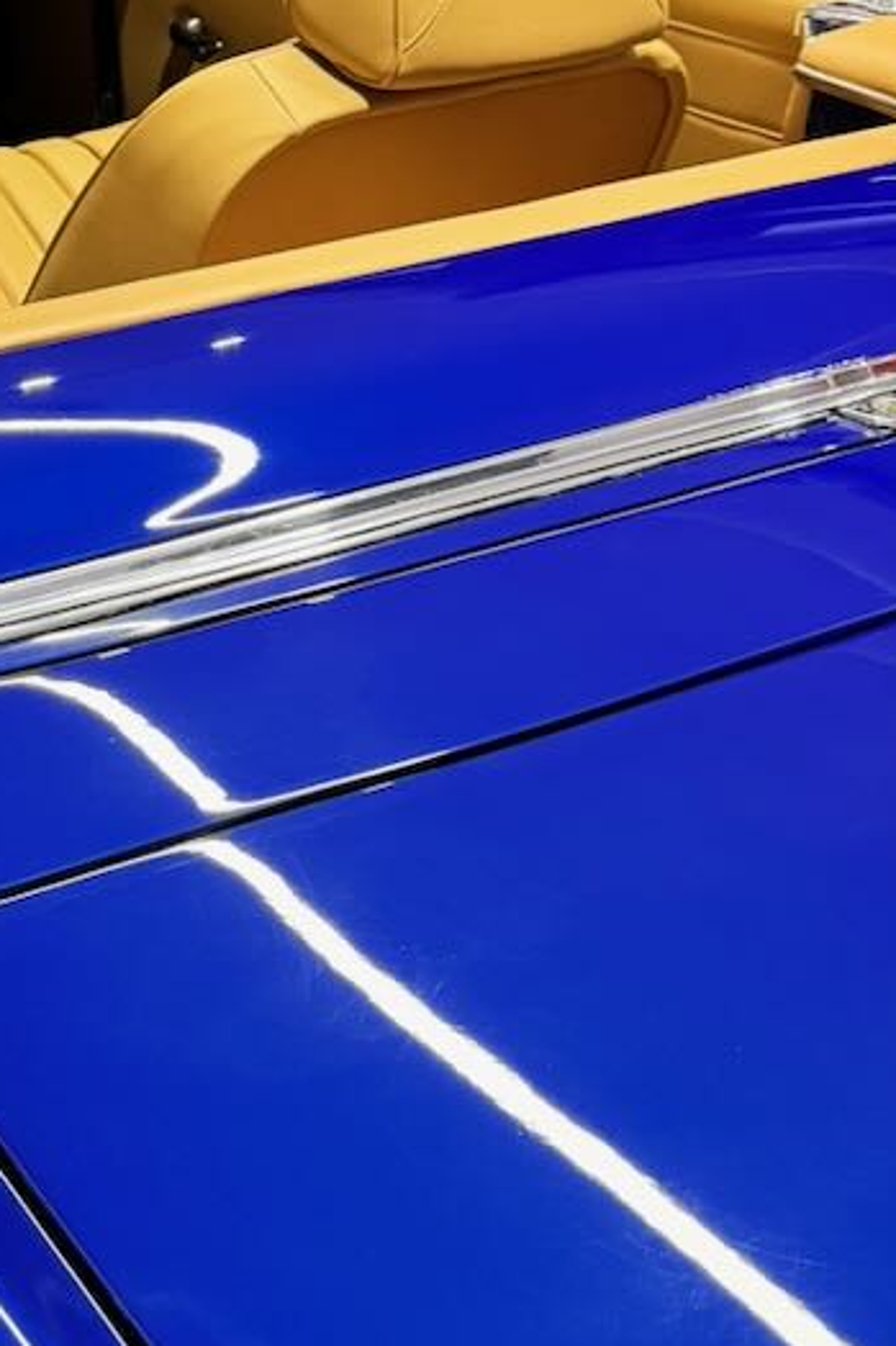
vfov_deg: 31.9
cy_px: 241
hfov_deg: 20.4
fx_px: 2279
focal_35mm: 61
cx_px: -262
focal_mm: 6.76
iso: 400
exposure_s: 1/51
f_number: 1.78
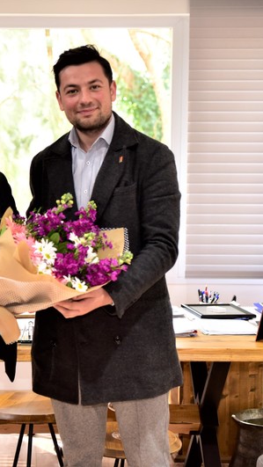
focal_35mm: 71
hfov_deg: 16.7
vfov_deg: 29.7
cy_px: 233
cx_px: 14
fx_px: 880
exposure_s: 1/160
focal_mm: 45
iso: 1250
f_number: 3.2
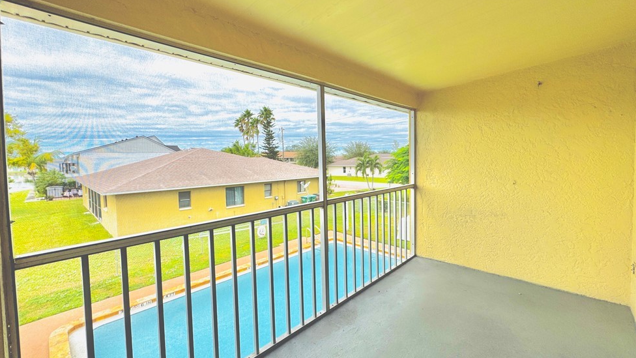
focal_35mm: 16
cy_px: 170
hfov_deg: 99.4
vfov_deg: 67.0
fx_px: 270
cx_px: 321
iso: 40
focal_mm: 2.22
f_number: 2.2
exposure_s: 1/804
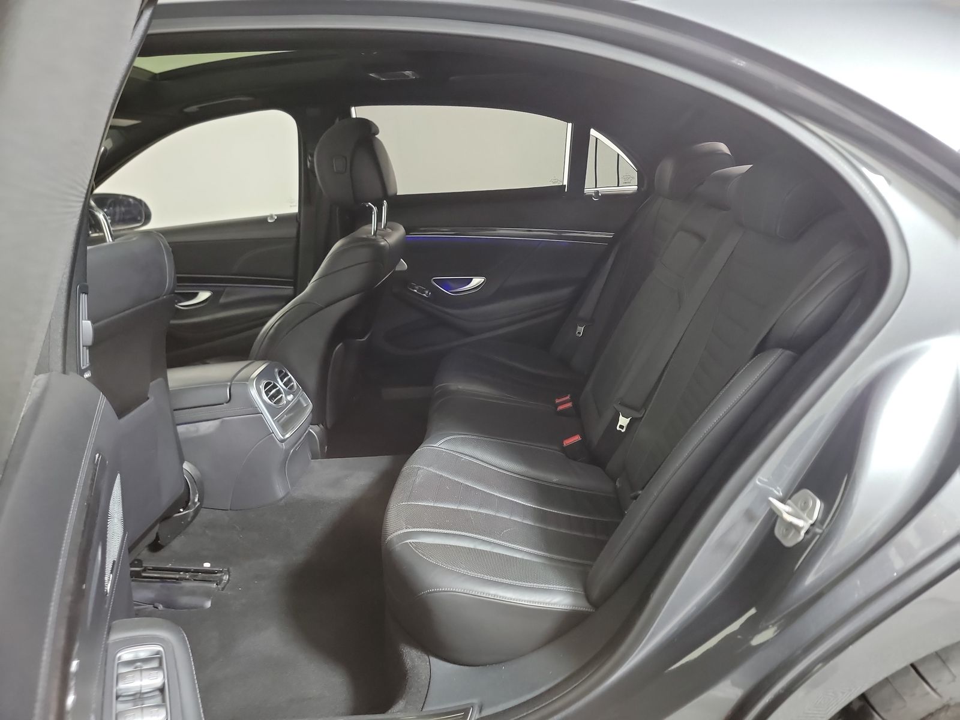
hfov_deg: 71.6
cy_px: 360
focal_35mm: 24
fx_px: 666
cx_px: 480
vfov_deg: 56.8
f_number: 1.8
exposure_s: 1/39
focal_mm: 6.7
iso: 868
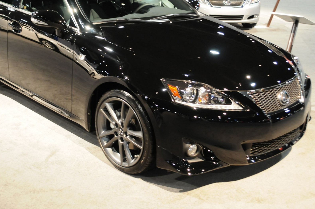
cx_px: 128
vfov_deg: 25.6
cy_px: 53
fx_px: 454
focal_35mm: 52
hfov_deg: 38.1
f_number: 3.8
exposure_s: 1/30
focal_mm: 22
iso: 800
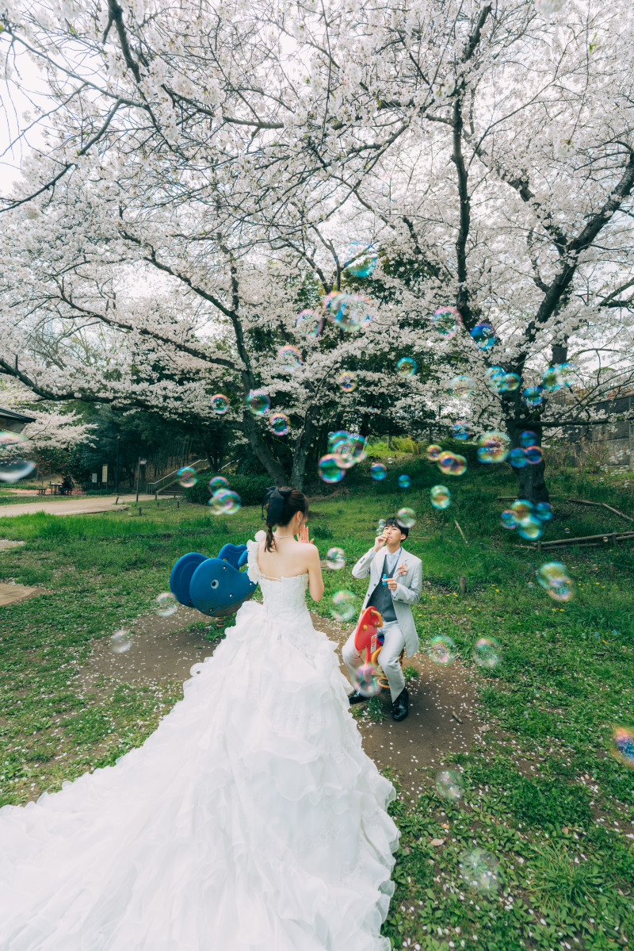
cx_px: 317
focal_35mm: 14
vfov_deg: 104.2
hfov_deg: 81.2
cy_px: 476
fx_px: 370
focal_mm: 14
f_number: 3.5
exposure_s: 1/320
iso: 125
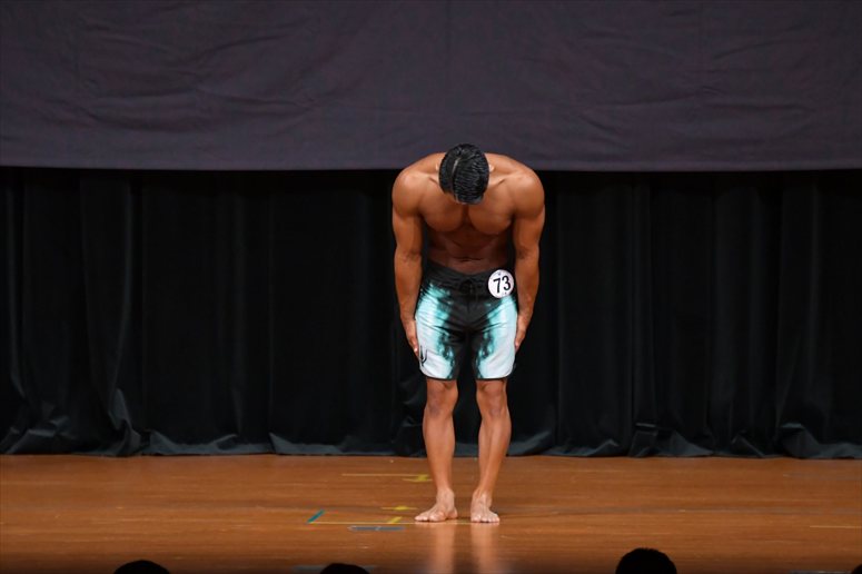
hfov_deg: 7.2
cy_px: 287
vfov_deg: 4.8
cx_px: 431
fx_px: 6821
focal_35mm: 285
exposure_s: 1/400
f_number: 5.6
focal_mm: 190
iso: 4000
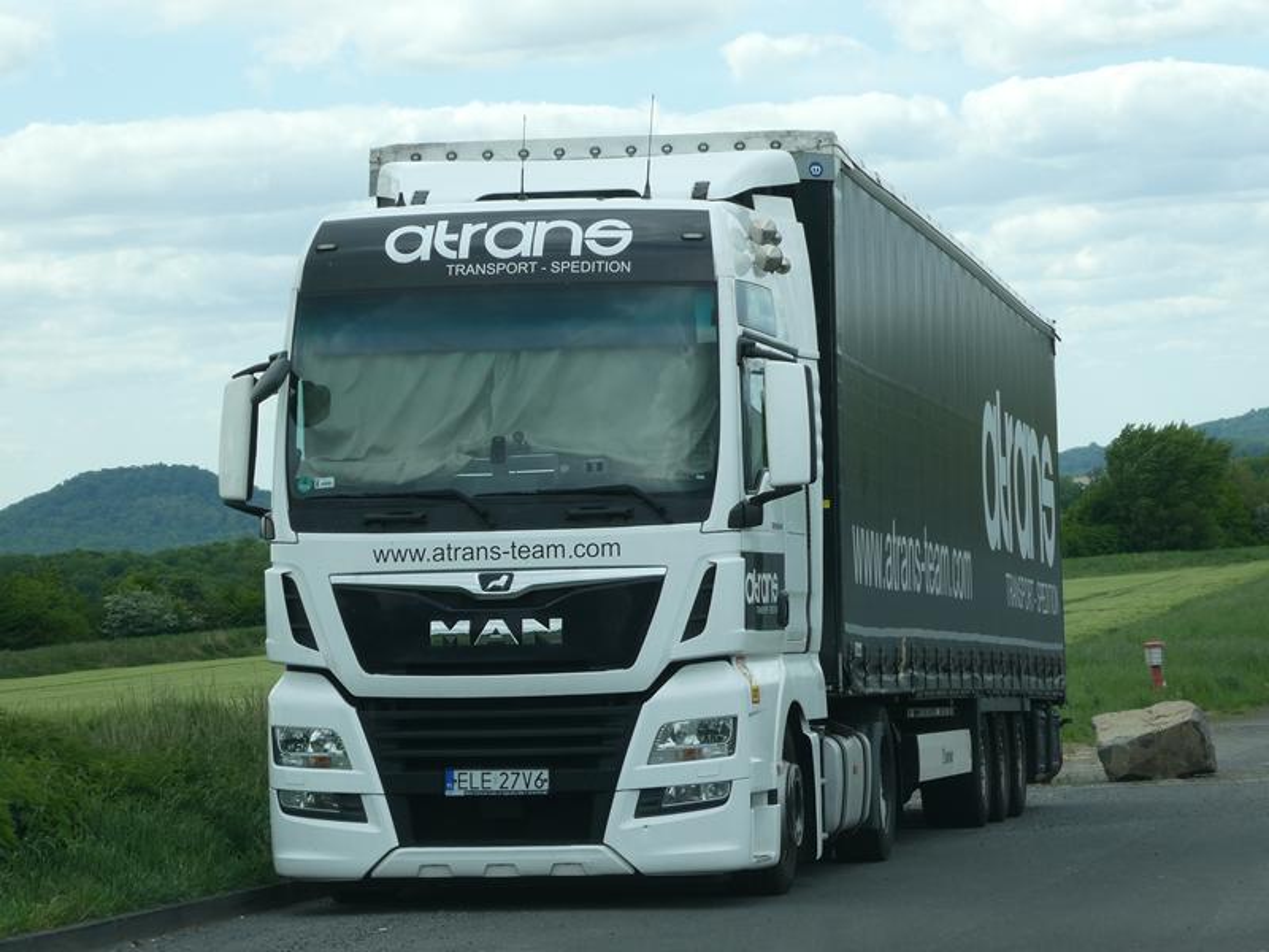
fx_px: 4546
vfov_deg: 12.0
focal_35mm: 124
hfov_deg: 15.9
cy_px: 476
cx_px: 634
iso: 80
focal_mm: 22.3
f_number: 5.2
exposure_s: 1/250
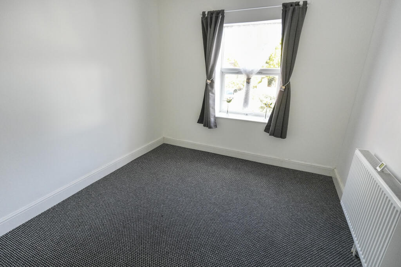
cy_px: 134
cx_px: 200
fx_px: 209
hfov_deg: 87.7
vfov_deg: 65.3
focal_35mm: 19
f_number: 4
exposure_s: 1/160
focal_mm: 12.5
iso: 1250
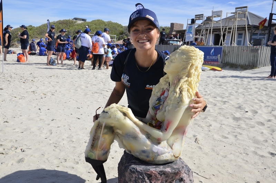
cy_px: 92
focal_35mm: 38
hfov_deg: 51.4
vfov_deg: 35.3
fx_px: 287
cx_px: 138
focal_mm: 25
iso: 100
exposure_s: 1/320
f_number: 9
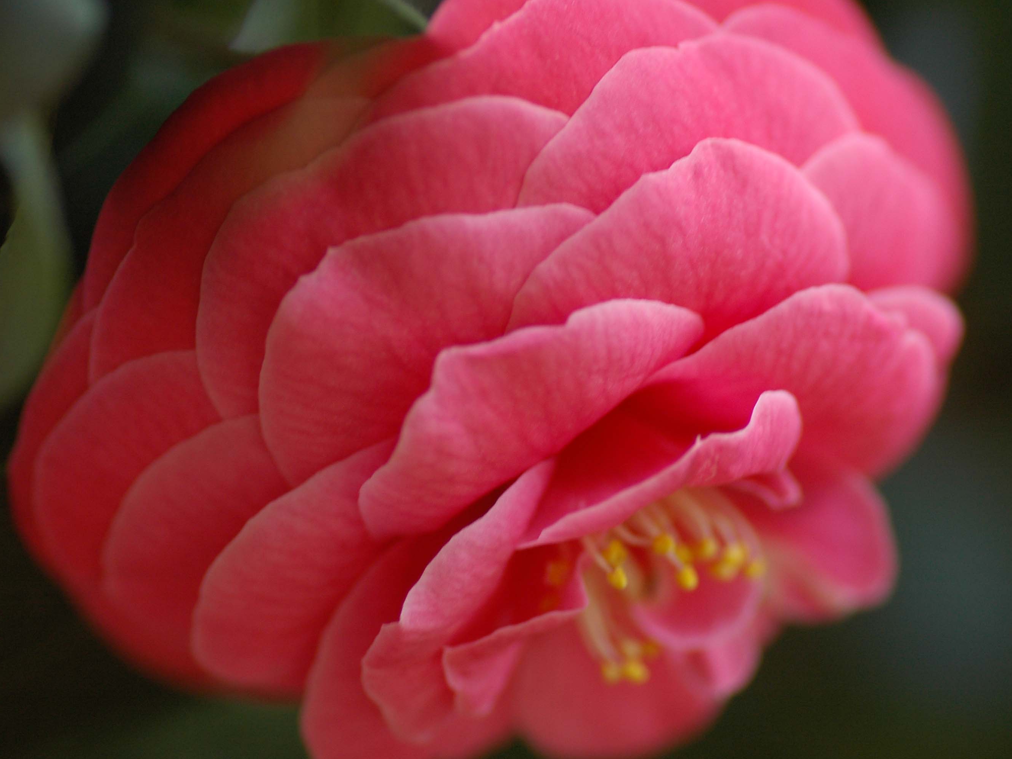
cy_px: 381
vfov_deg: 10.1
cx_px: 491
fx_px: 4297
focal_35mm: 147
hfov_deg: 13.4
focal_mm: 90
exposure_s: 1/30
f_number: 3.5
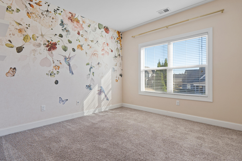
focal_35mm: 19
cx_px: 121
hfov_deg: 86.9
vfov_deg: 64.6
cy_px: 80
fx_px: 128
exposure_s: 1/15
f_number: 9
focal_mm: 13
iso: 250
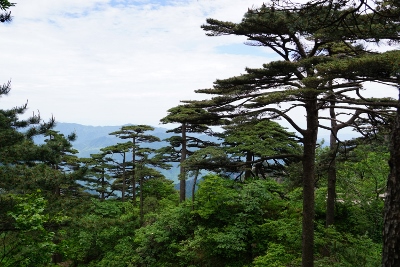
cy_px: 134
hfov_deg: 57.2
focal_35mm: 33
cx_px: 200
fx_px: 367
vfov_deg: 40.0
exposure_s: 1/125
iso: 100
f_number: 9
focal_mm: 22
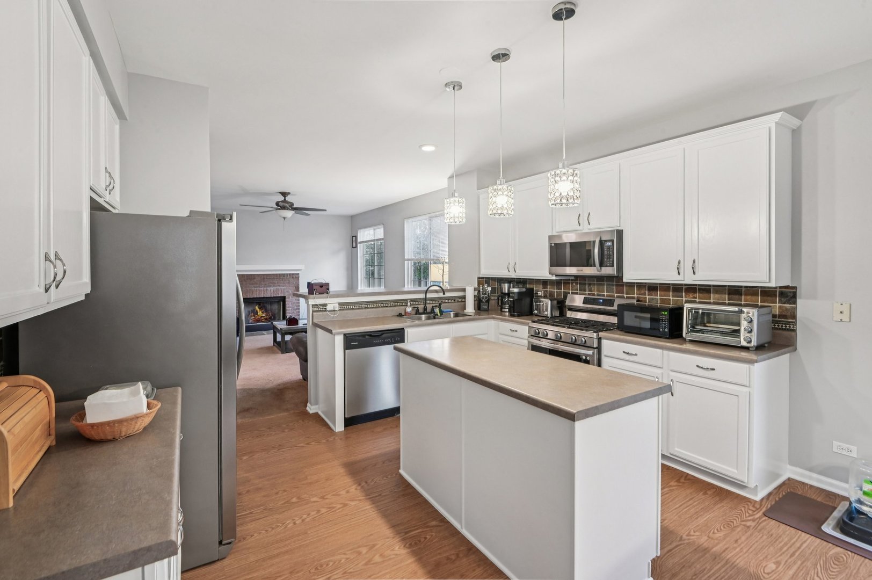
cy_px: 290
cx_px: 436
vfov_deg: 73.7
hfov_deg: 96.8
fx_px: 387
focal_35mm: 16
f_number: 13
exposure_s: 1/2.5
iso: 400
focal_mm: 16
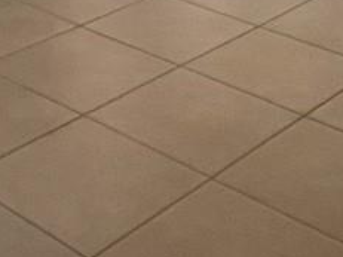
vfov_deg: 14.0
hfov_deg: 21.6
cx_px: 82
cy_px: -247
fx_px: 891
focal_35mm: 90
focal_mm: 1.57
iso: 125
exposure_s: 1/60
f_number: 1.8
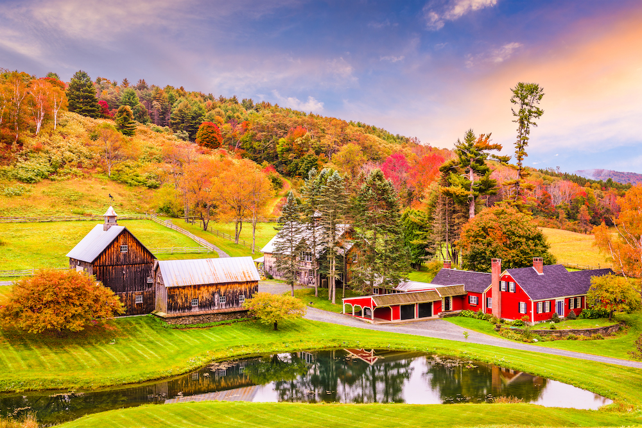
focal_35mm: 44
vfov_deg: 30.5
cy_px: 214
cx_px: 321
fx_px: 785
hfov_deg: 44.5
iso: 64
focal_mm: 44
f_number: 8
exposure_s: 1/30
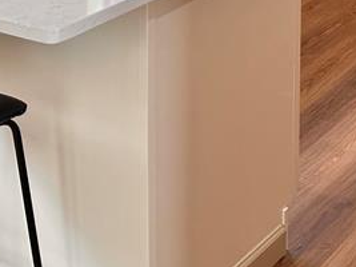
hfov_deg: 20.6
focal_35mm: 92
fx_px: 946
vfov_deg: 14.1
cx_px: 363
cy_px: -220
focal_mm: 6.86
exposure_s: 1/120
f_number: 1.78
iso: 125
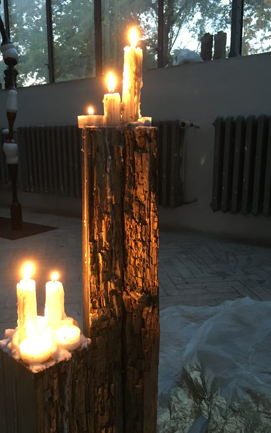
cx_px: 114
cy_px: 218
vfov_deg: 61.2
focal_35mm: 31
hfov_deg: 40.5
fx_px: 366
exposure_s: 1/17
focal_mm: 4.15
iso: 250
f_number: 2.2
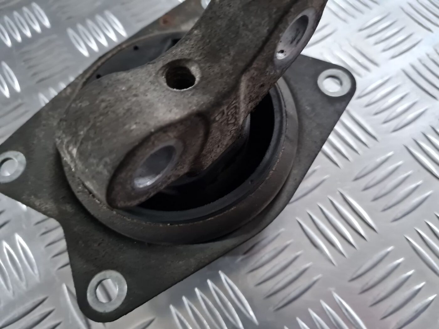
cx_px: 220
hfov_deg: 67.3
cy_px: 164
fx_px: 330
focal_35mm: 26
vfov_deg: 53.1
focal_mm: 5.4
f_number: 1.8
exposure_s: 1/25
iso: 800
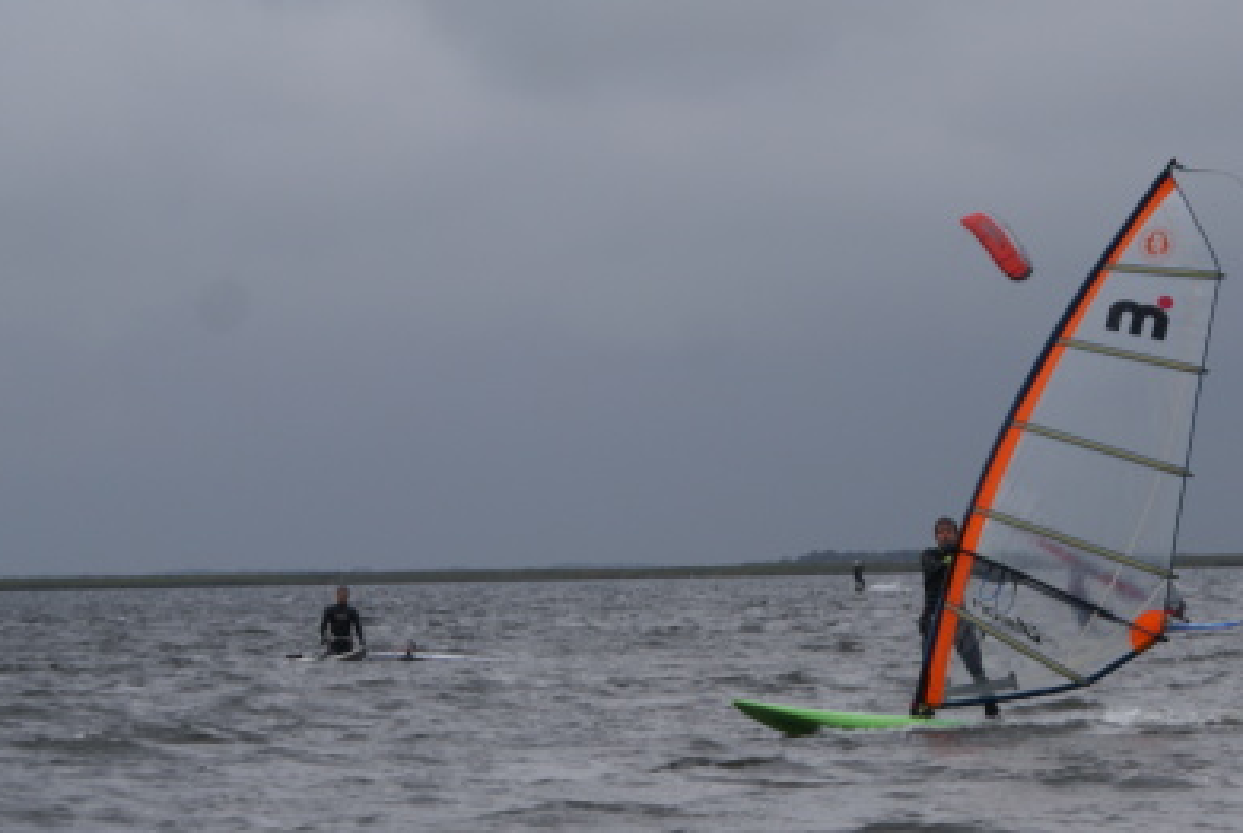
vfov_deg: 7.3
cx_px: 989
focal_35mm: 188
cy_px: 618
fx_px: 6501
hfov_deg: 10.9
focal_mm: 70
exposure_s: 1/250
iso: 100
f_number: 5.6
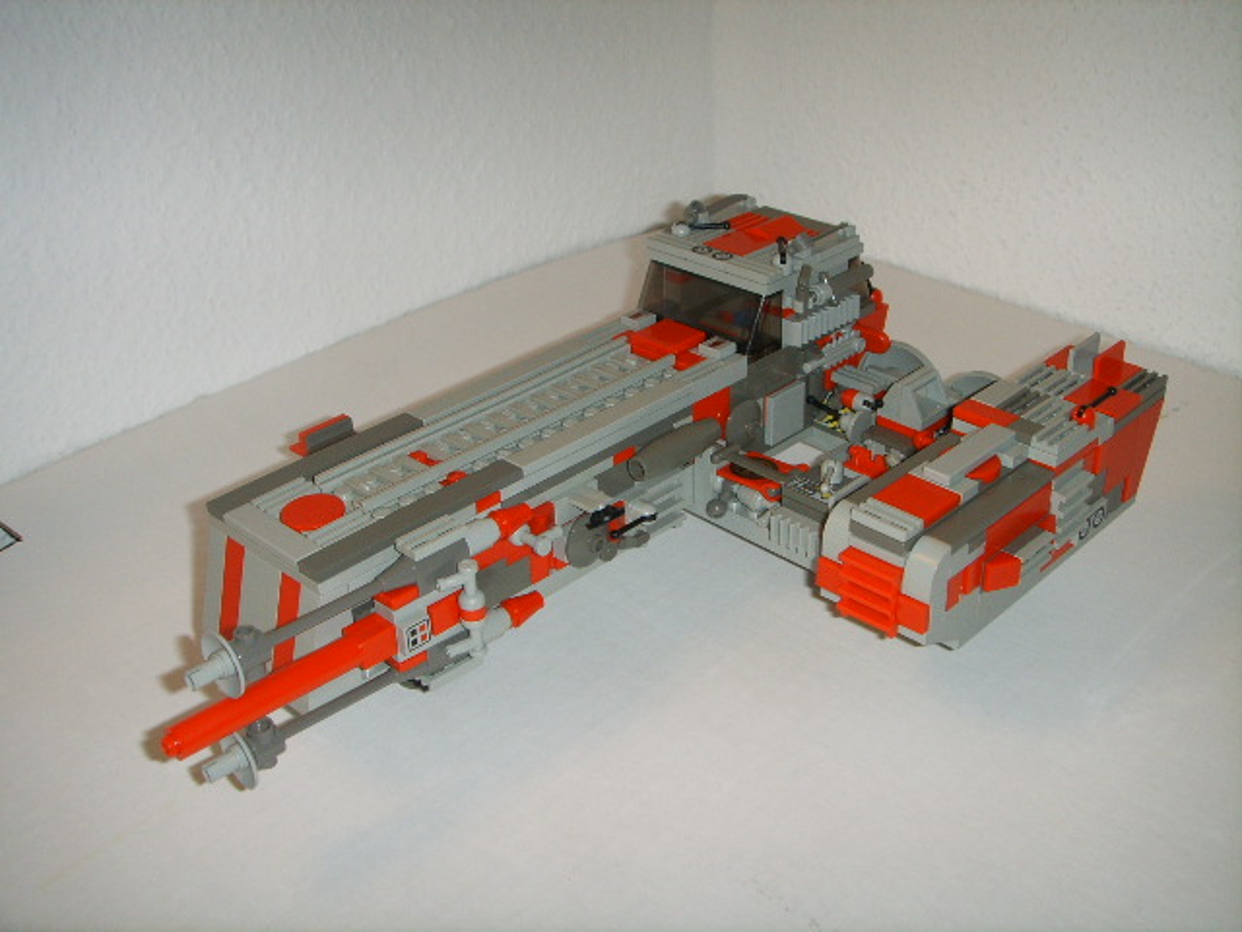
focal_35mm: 39
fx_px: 1399
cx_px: 621
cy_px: 466
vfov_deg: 36.8
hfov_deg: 47.9
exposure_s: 1/45
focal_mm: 6.6
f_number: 3.5
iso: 100
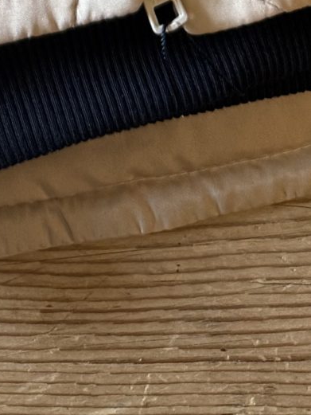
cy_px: -579
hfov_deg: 12.0
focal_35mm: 118
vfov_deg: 12.8
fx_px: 1413
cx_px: -150
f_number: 1.78
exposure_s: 1/60
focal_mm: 6.76
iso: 250
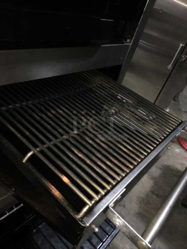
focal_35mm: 29
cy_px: 124
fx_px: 209
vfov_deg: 61.7
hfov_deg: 48.2
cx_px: 94
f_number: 2.2
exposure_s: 1/16
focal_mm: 4.15
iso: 100
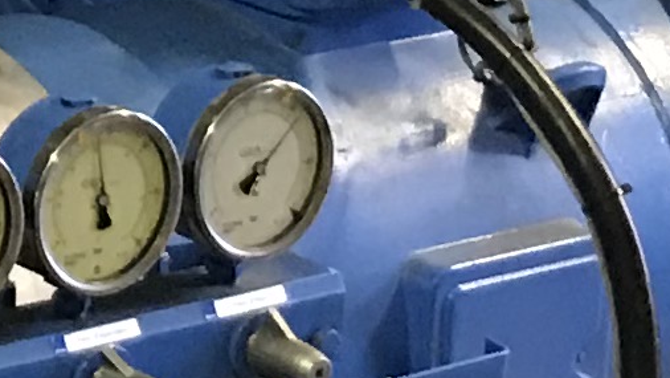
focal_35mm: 243
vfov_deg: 5.0
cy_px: -232
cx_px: -499
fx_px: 4318
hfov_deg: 8.6
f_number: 1.8
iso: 100
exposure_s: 1/17
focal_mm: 3.99
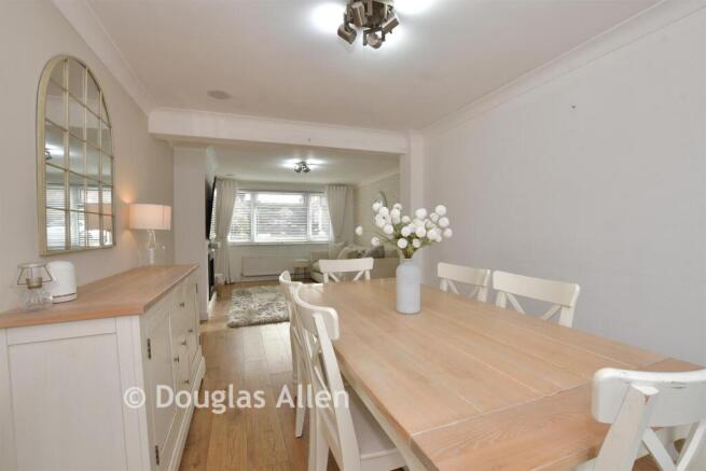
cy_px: 236
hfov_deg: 100.4
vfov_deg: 77.4
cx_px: 353
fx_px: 294
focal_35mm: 15
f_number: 8
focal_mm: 10
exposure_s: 1/20
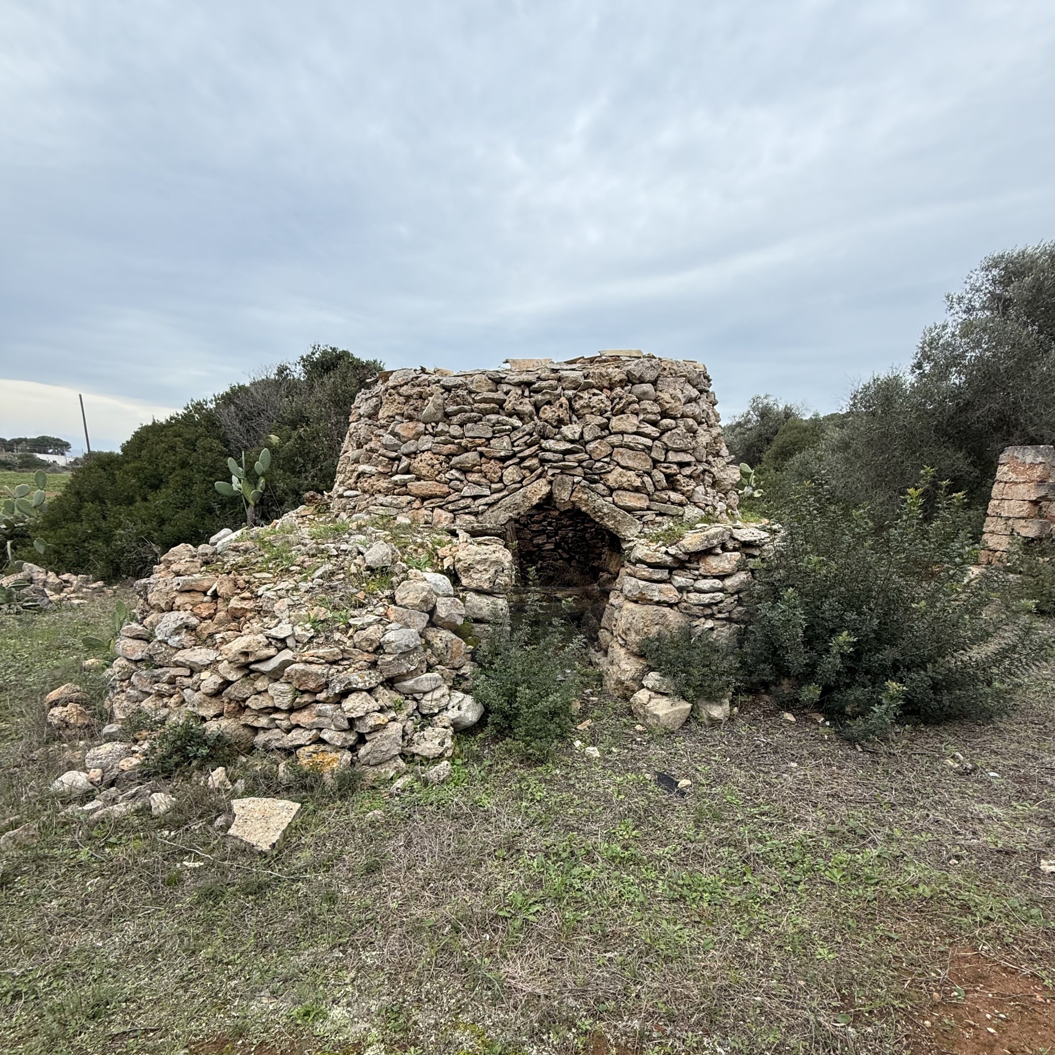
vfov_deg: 82.9
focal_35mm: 17
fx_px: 586
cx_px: 536
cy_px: 634
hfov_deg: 84.0
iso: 64
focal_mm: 2.22
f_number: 2.2
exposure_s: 1/445
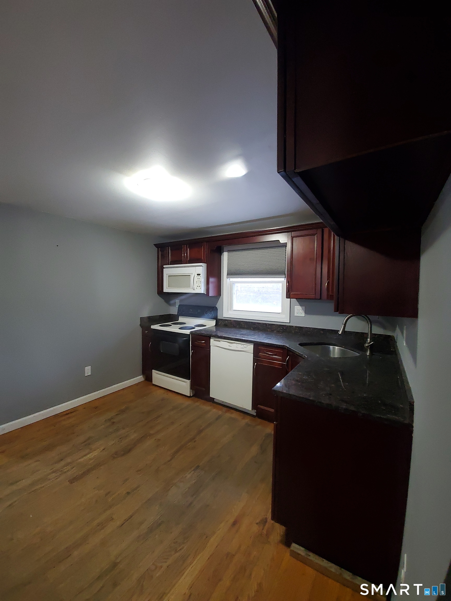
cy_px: 300
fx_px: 226
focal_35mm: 13
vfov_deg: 106.2
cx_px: 226
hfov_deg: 89.9
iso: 320
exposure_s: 1/15
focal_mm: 1.8
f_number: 2.2
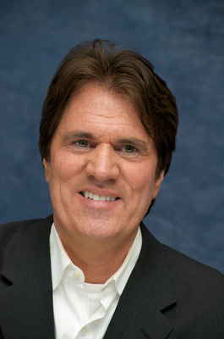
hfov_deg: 9.8
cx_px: 112
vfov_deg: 14.7
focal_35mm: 140
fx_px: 1312
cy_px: 170
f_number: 7.1
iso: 400
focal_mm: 140
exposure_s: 1/60
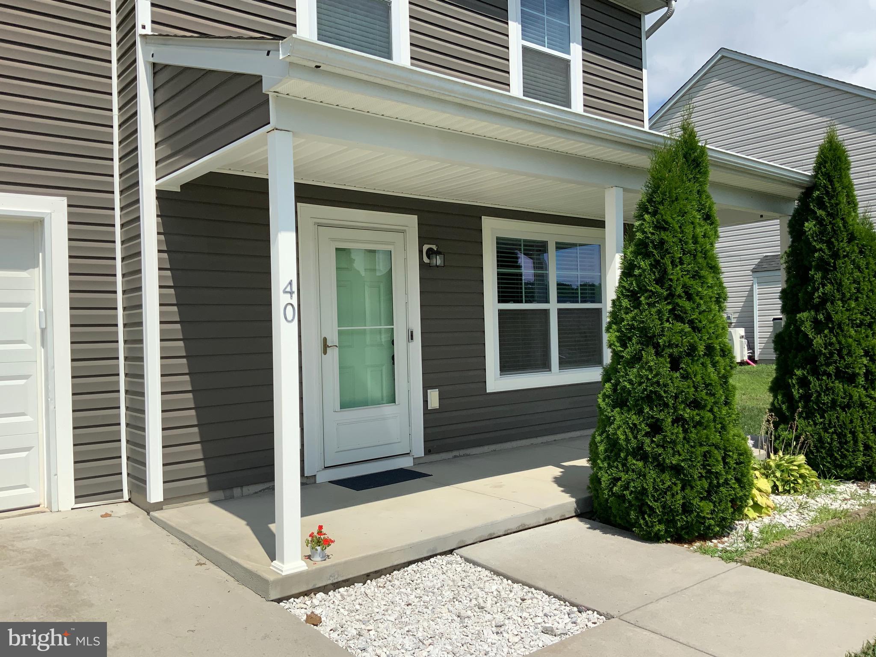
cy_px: 328
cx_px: 438
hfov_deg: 61.7
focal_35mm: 29
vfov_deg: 48.2
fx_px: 734
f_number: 1.8
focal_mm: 3
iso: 16
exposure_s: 1/3125
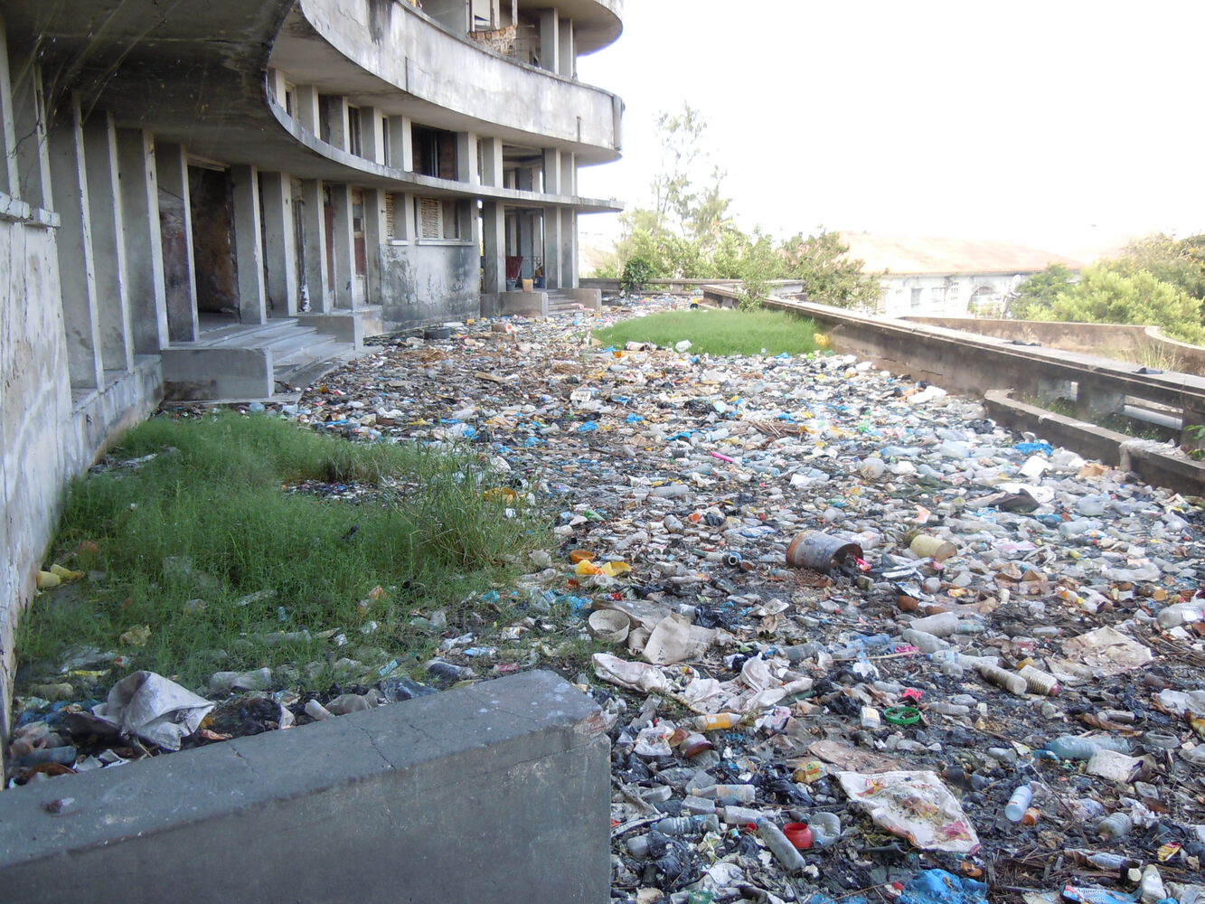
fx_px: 1044
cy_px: 452
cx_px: 602
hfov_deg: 60.0
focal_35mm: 30
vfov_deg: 46.8
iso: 100
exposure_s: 1/100
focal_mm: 5.4
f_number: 3.5
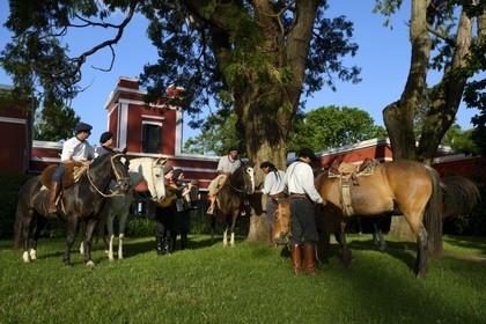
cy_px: 162
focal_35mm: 29
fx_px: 391
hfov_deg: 63.7
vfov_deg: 45.0
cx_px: 243
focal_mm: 29
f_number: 16
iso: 400
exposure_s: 1/250
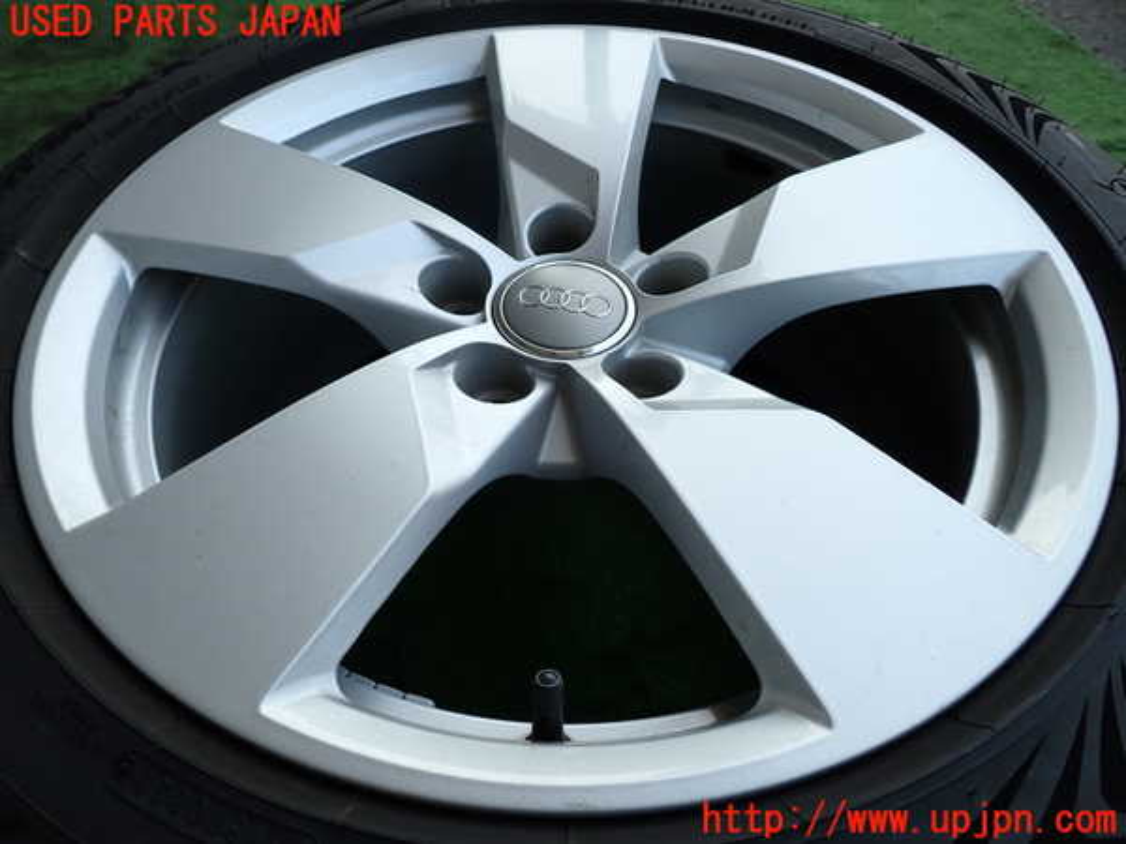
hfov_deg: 69.4
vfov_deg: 54.9
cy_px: 422
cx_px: 563
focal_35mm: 25
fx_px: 813
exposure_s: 1/200
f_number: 2.8
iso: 100
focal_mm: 4.5
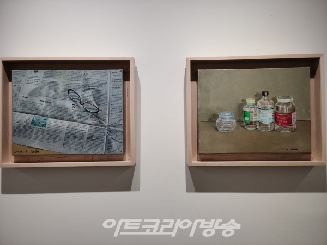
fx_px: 265
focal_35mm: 28
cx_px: 164
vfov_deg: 49.7
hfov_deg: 63.4
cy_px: 122
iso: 40
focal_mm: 5.9
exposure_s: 1/60
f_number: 2
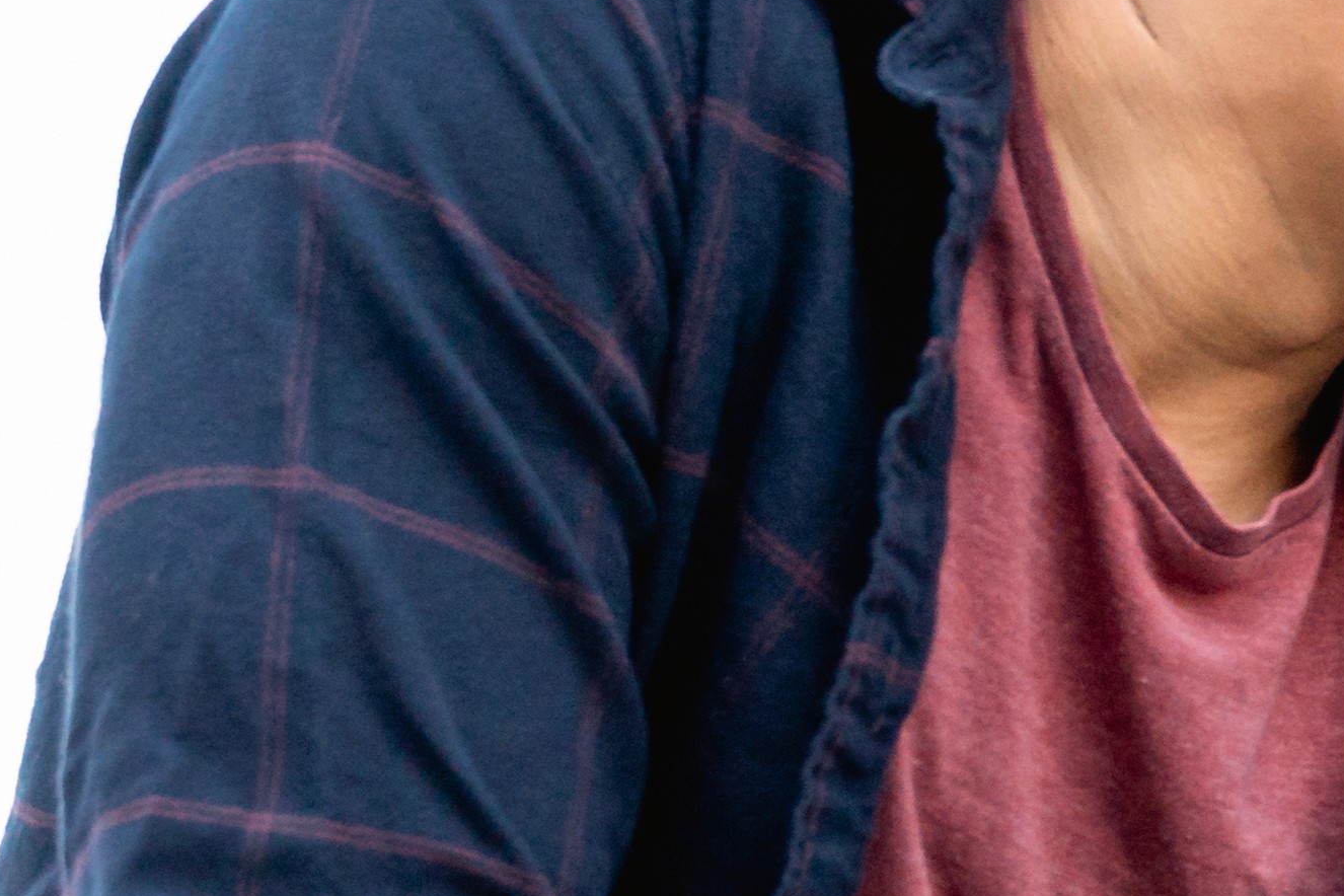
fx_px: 7093
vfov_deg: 7.2
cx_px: 2793
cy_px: 771
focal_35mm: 190
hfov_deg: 9.9
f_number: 3.5
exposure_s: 1/320
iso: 500
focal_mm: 28
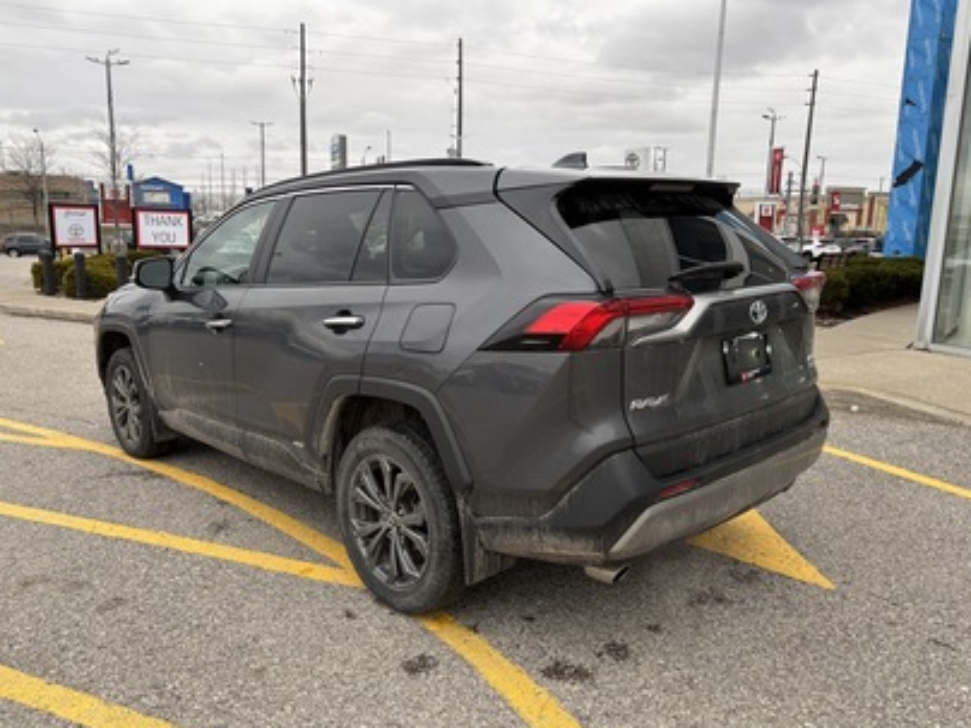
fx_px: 757
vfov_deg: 51.4
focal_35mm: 27
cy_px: 369
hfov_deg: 65.3
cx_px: 473
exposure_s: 1/414
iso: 50
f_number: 1.6
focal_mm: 5.96
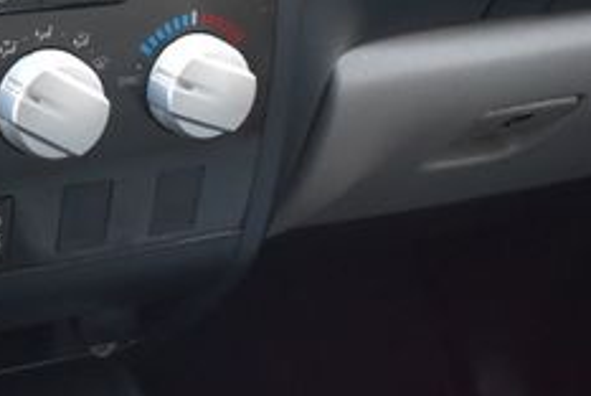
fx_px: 1216
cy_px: 109
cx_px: -58
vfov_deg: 18.4
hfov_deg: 25.3
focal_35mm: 74
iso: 1600
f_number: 4.5
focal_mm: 18
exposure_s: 1/15
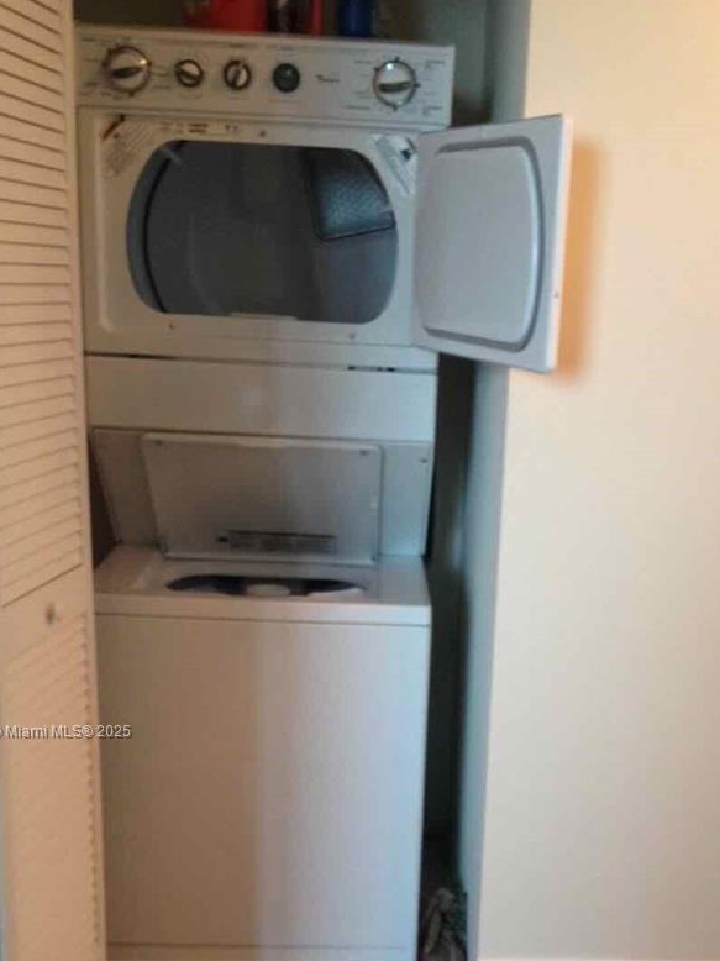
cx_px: 461
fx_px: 1498
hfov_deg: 26.9
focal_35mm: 54
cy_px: 732
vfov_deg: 34.7
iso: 125
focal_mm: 4.28
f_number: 2.4
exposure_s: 1/20
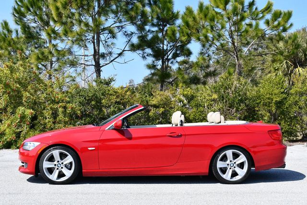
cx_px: 154
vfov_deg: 23.4
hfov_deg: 34.5
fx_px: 495
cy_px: 102
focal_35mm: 58
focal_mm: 29
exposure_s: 1/250
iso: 125
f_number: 8
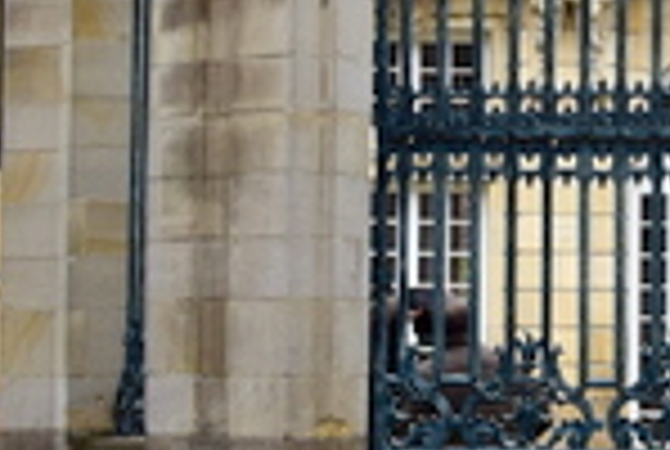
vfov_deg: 8.2
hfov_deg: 11.8
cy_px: 220
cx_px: 854
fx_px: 3146
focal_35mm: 169
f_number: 8
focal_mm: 21
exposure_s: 1/60
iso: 400
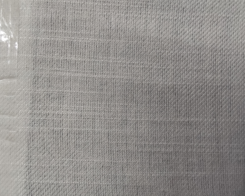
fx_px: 210
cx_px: 127
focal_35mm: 29
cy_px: 96
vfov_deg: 50.0
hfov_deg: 60.4
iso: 200
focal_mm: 2.78
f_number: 2
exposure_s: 1/100
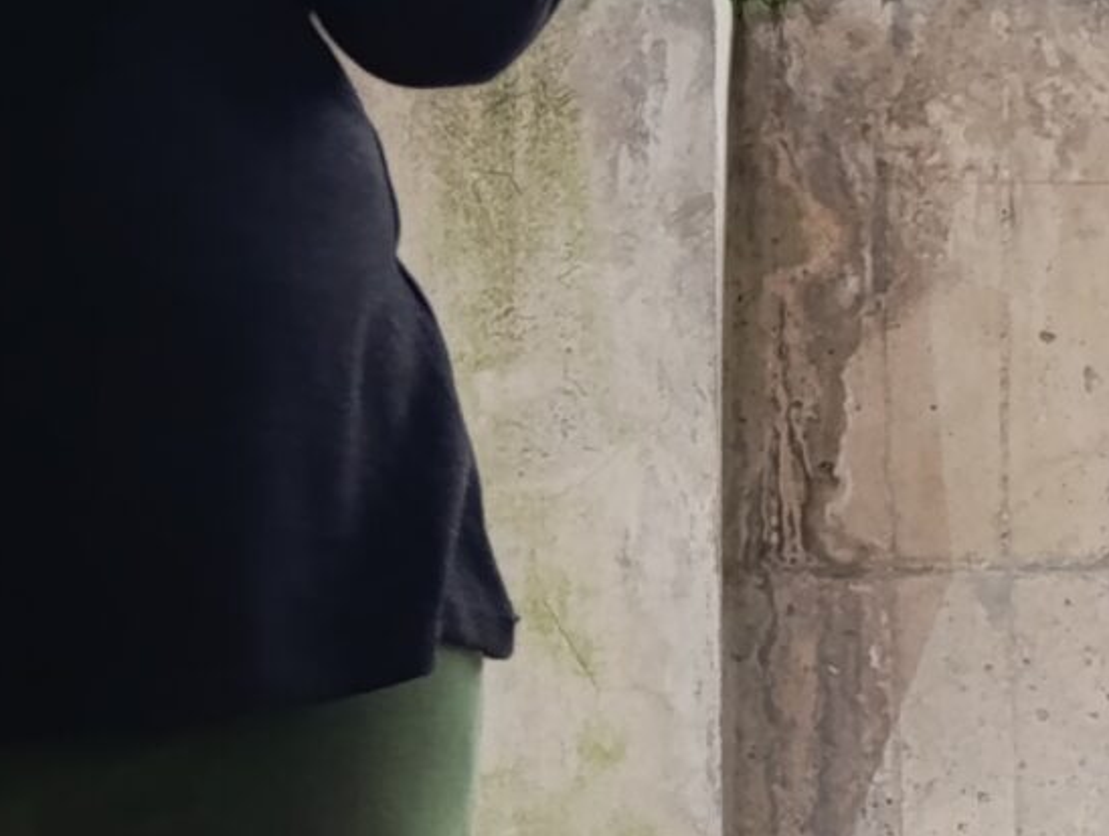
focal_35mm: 215
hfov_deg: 8.9
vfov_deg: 6.9
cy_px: -59
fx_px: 6900
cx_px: -799
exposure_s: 1/120
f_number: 1.6
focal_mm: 6.14
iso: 400
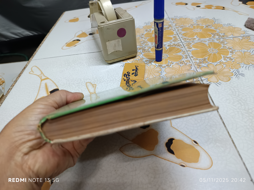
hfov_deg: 71.6
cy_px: 95
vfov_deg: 56.8
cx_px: 127
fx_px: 176
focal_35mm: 24
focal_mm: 5.31
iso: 968
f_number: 1.7
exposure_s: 1/25
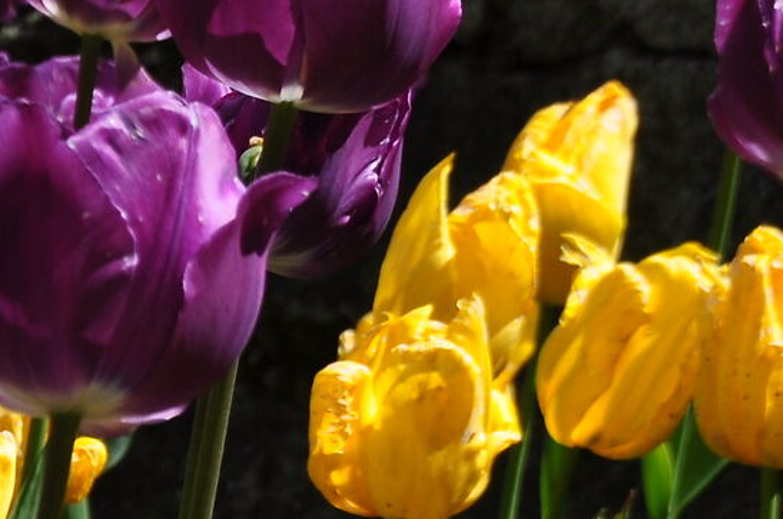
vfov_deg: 3.0
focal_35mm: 461
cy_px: 405
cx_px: -216
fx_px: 10012
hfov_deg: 4.5
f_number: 11
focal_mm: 70
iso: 200
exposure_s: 1/350
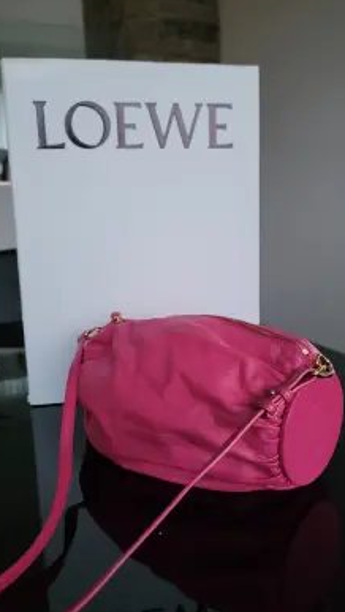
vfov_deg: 69.8
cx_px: 191
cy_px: 300
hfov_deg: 42.9
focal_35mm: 27
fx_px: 439
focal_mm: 6.7
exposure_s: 1/50
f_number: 1.8
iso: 640
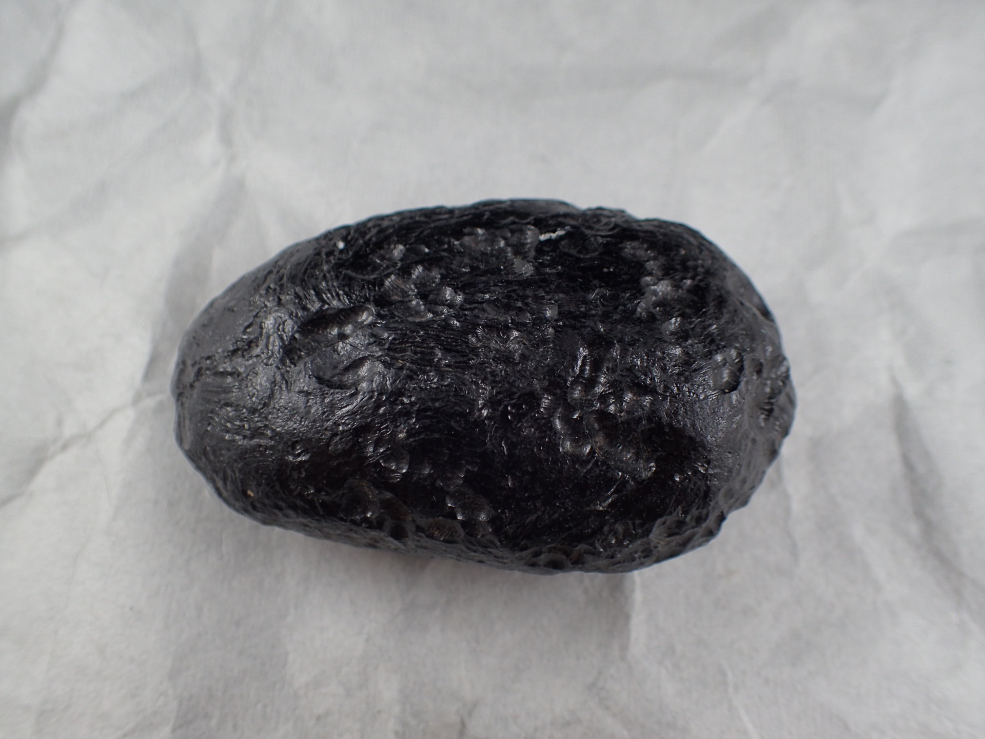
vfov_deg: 46.8
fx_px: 854
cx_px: 492
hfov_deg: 60.0
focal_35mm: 30
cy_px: 370
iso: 100
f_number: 2.3
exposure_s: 1/500
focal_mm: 5.5
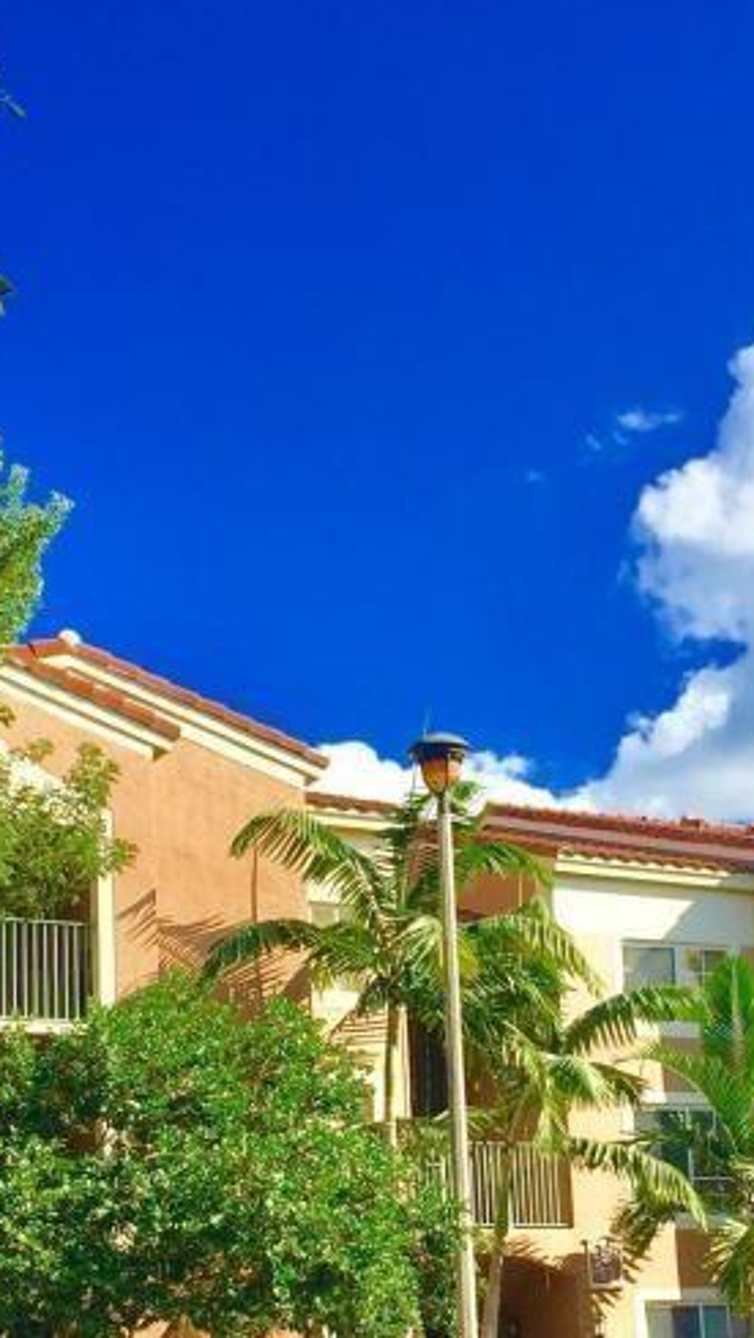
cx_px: 486
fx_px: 2343
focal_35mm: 66
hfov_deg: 18.2
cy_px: 948
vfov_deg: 31.5
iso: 32
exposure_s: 1/1721
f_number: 2.2
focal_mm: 4.15
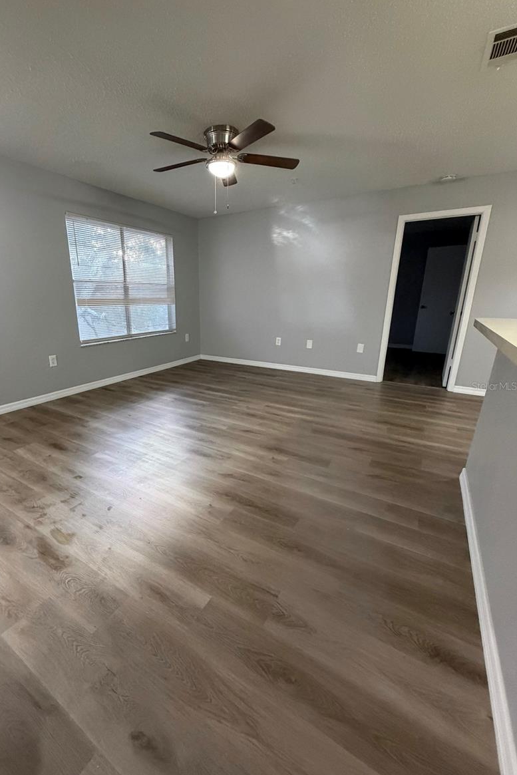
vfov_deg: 100.4
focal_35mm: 15
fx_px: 323
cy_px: 386
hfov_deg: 76.8
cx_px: 220
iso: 500
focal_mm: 2.22
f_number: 2.2
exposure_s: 1/60
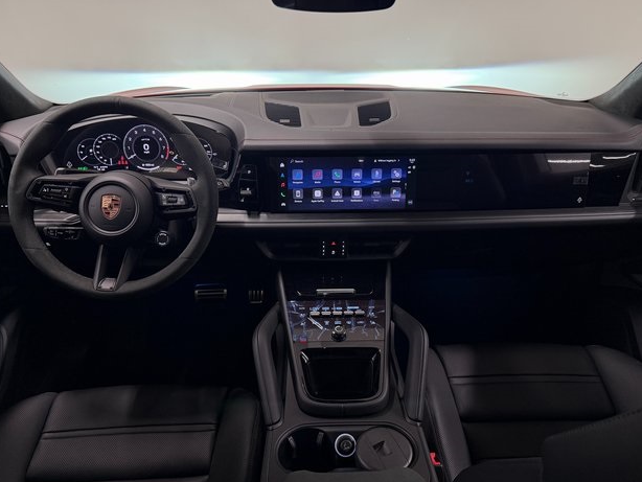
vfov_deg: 54.9
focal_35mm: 25
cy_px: 240
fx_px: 464
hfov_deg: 69.4
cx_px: 327
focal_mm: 6.76
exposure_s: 1/55
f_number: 1.78
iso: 250
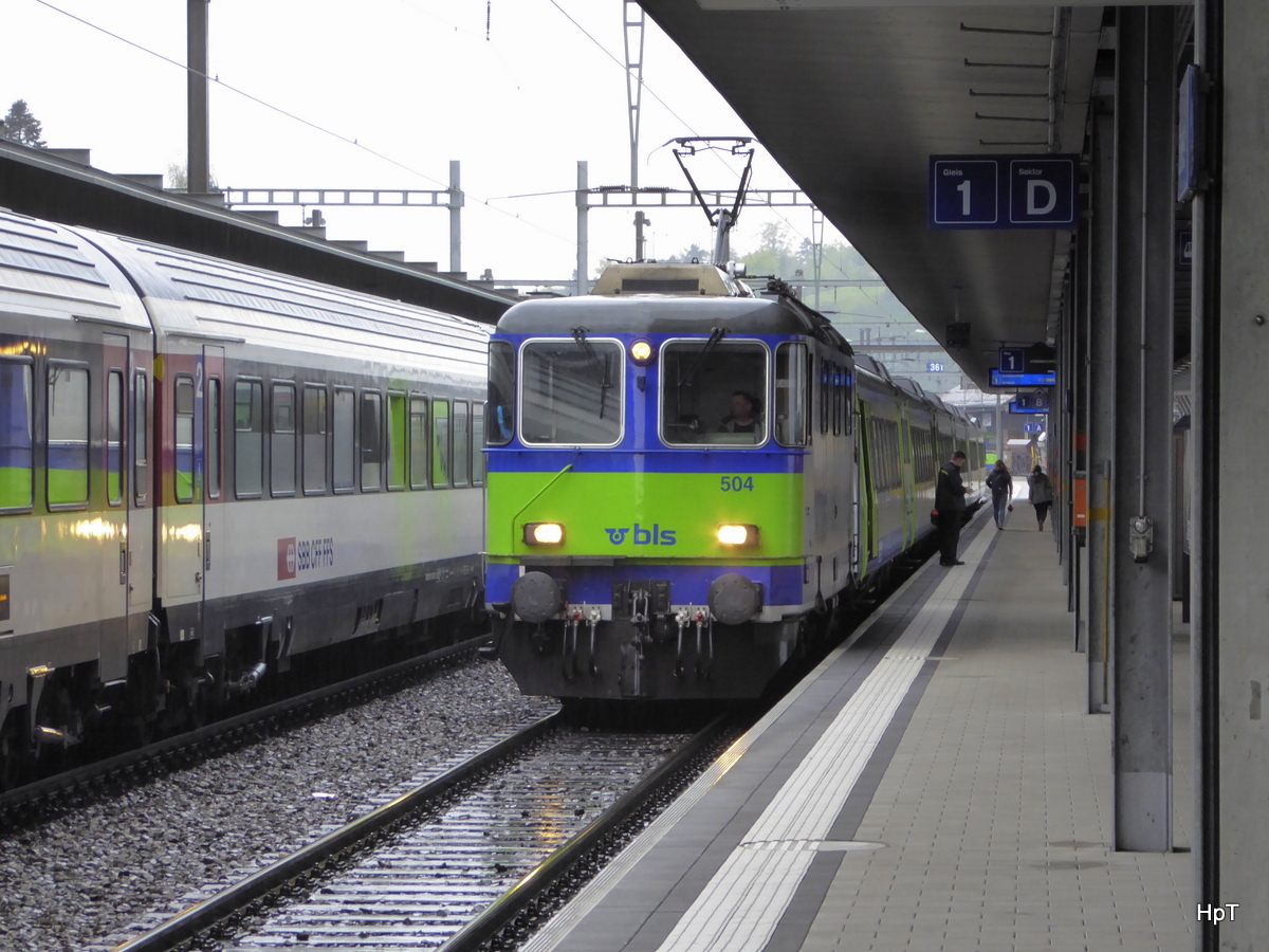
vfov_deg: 9.3
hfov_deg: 12.4
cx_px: 634
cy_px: 476
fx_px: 5829
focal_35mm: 159
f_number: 5.4
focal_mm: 25.6
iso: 400
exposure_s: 1/30
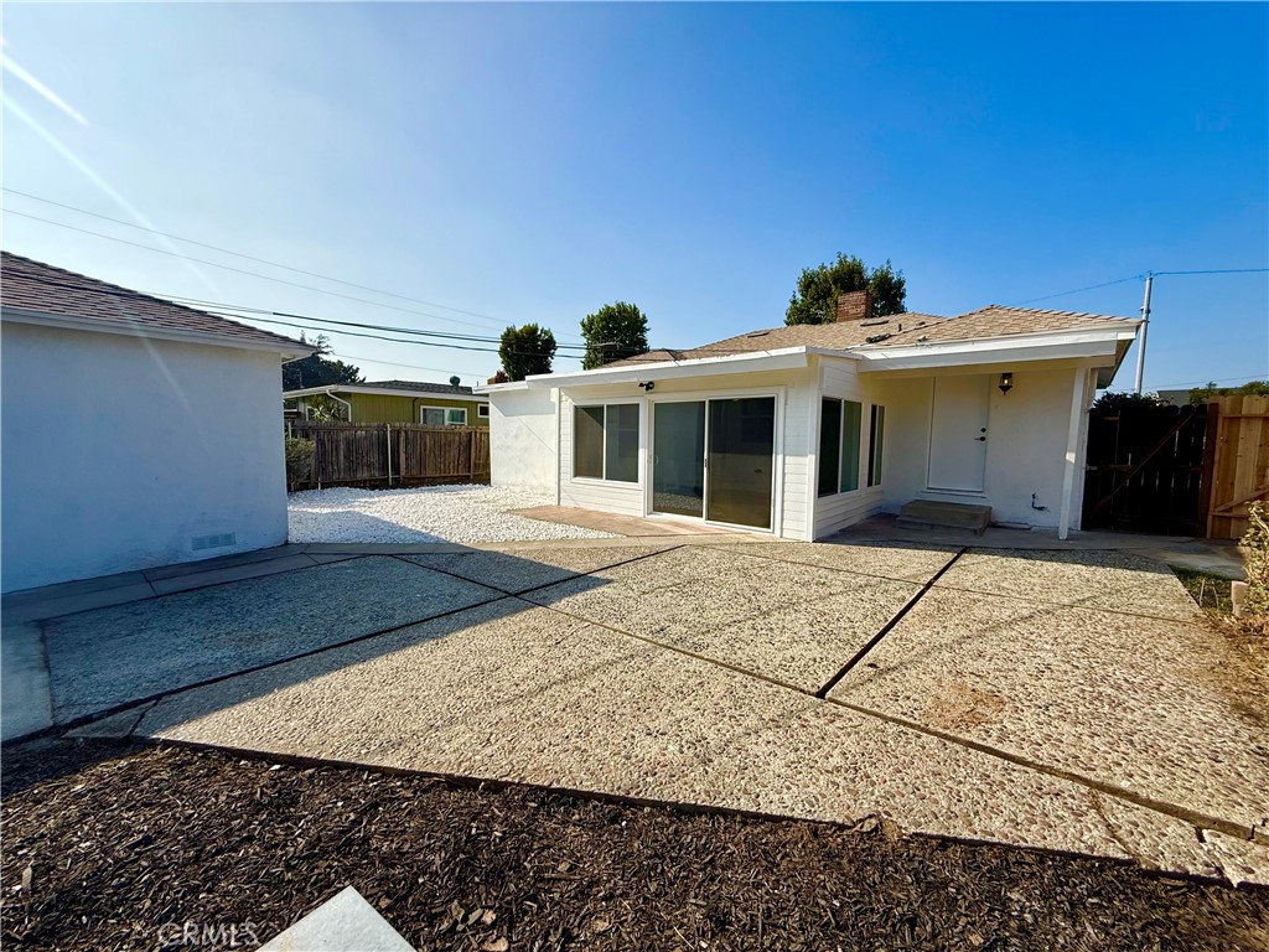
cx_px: 634
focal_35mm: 14
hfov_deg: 102.1
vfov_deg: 85.7
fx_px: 513
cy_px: 476
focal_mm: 2.22
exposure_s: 1/3125
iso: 50
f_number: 2.2
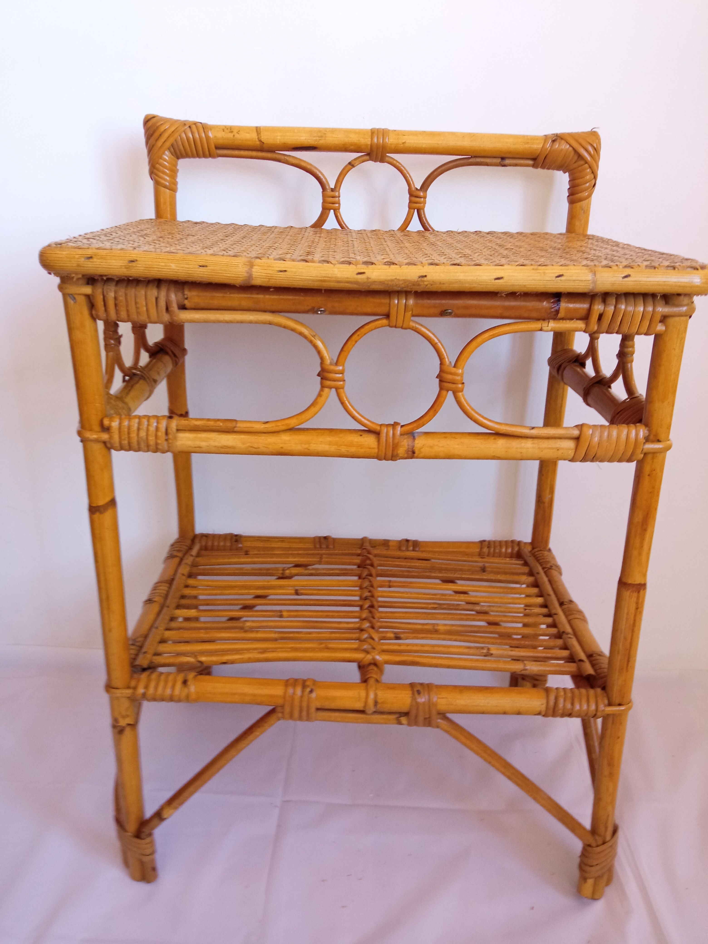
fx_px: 736
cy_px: 472
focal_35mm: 27
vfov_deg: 65.3
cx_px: 354
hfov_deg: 51.4
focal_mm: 3.79
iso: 394
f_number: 2.2
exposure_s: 1/25
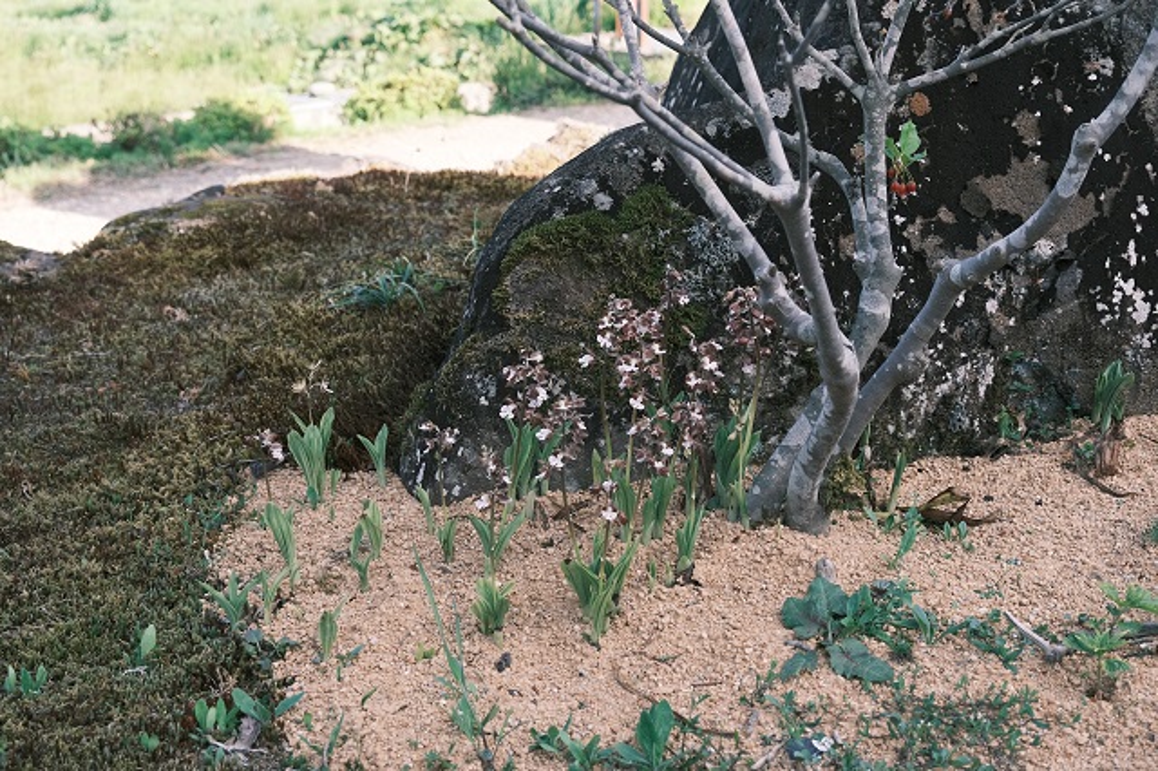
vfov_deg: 29.2
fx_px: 1479
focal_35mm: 46
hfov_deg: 42.8
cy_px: 386
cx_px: 579
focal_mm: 30.8
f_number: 5
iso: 320
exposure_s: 1/200
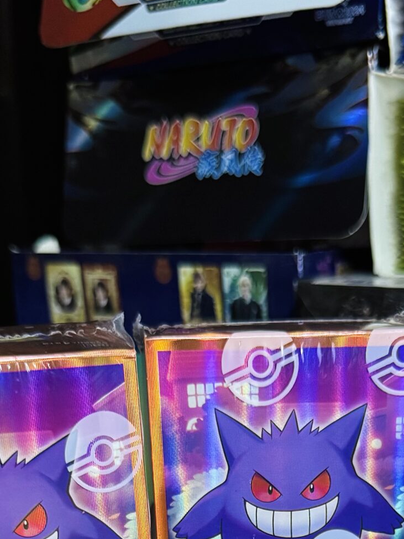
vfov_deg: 27.3
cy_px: 637
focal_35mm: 63
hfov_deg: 23.1
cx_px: 292
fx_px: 981
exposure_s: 1/60
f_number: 1.78
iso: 500
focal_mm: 6.76
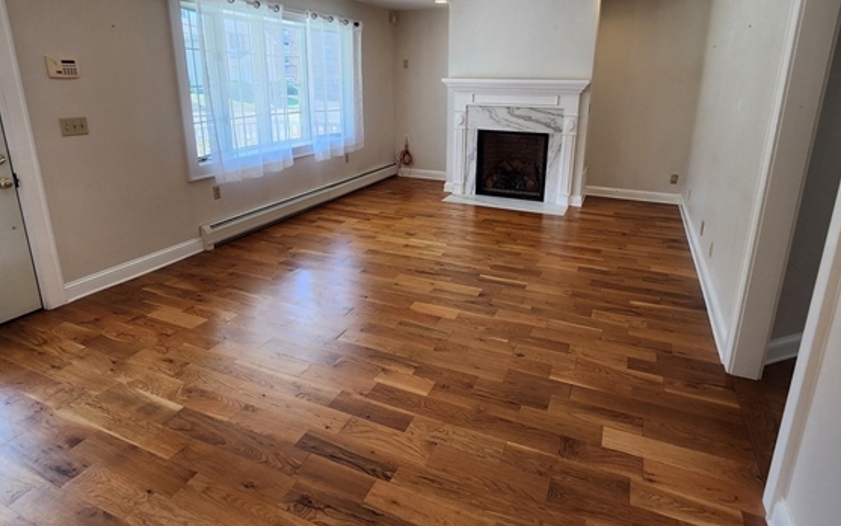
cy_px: 221
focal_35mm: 19
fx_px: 435
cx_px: 429
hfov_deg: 88.0
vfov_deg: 61.9
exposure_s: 1/60
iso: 80
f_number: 2.2
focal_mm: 2.2
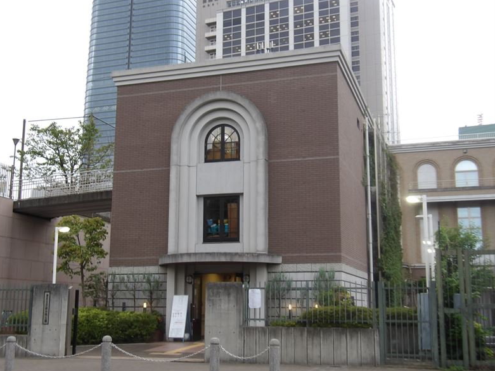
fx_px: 615
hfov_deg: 43.8
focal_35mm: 43
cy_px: 184
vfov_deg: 33.6
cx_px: 245
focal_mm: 7.6
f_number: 3.7
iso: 100
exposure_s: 1/31
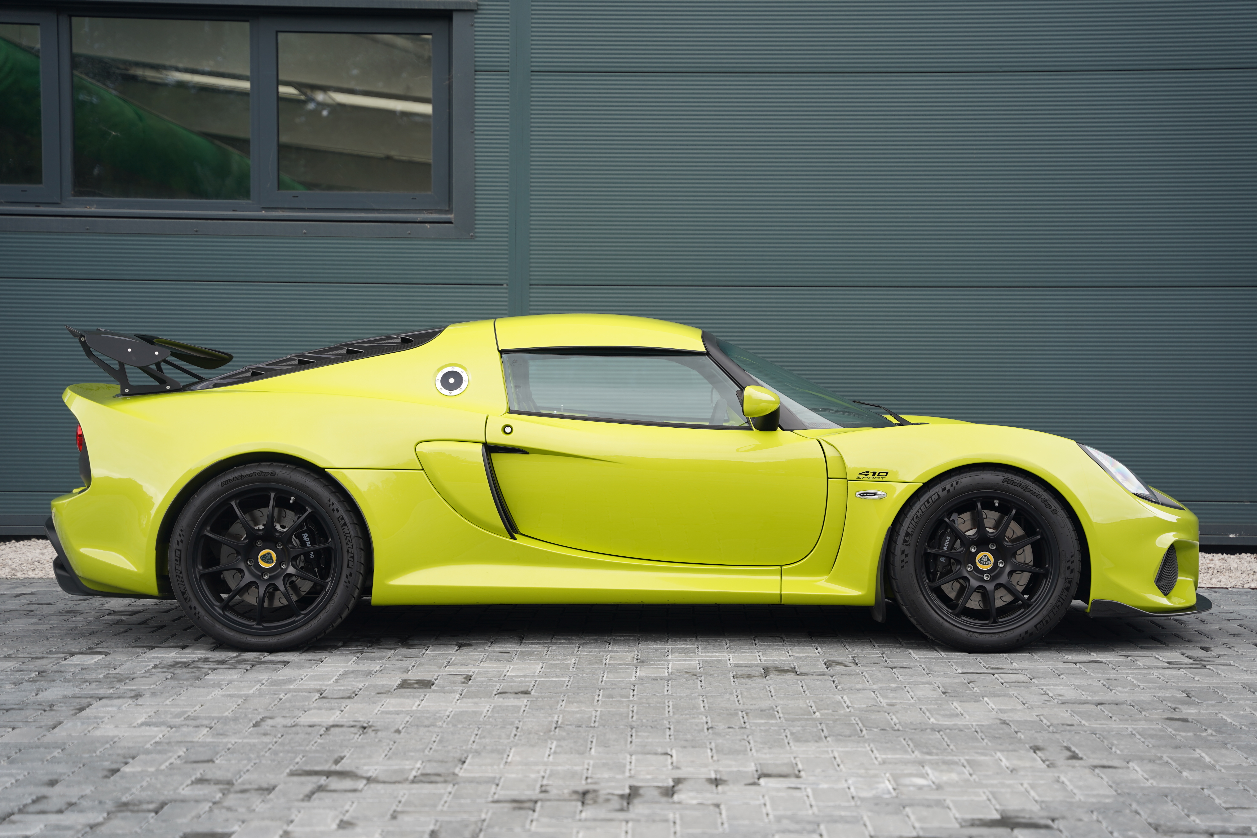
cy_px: 419
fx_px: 2252
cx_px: 628
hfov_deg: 31.2
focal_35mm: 64
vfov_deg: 21.1
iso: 100
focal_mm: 64.5
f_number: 2.8
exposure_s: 1/80
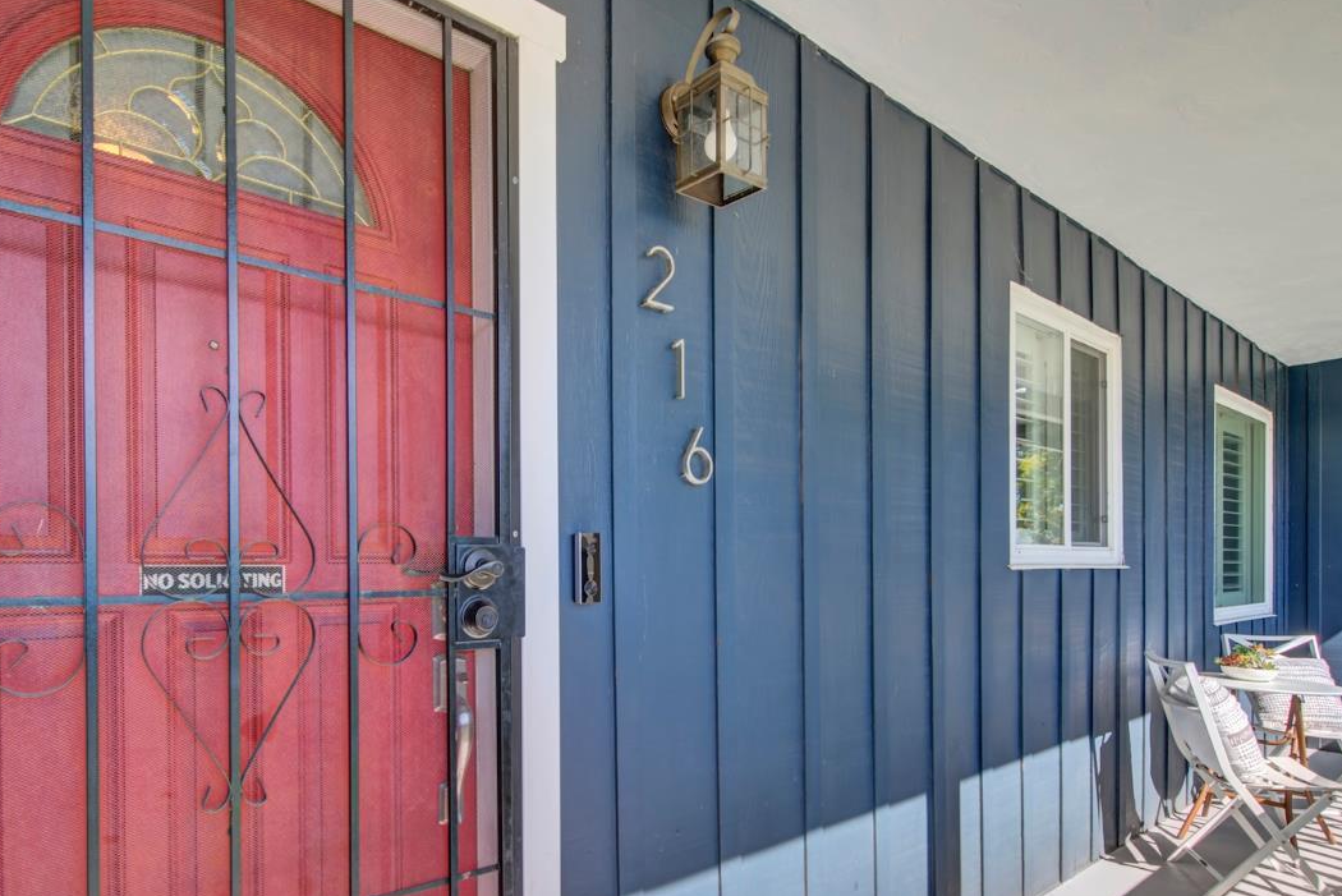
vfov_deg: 61.0
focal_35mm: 20
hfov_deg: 83.8
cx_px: 612
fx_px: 746
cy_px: 570
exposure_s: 1/25
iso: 100
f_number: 14
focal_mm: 14
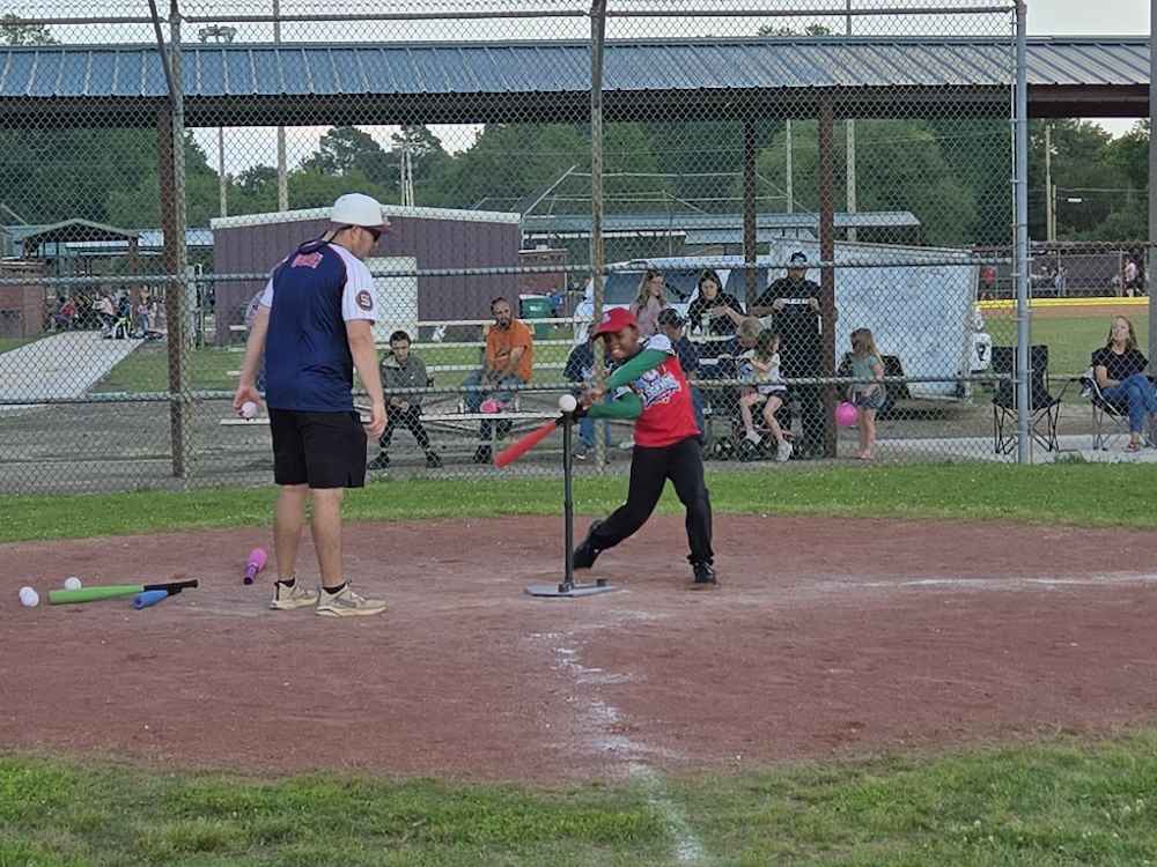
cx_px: 578
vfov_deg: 58.9
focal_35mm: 23
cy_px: 434
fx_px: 769
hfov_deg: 73.9
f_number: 1.8
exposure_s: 1/952
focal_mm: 5.4
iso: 25
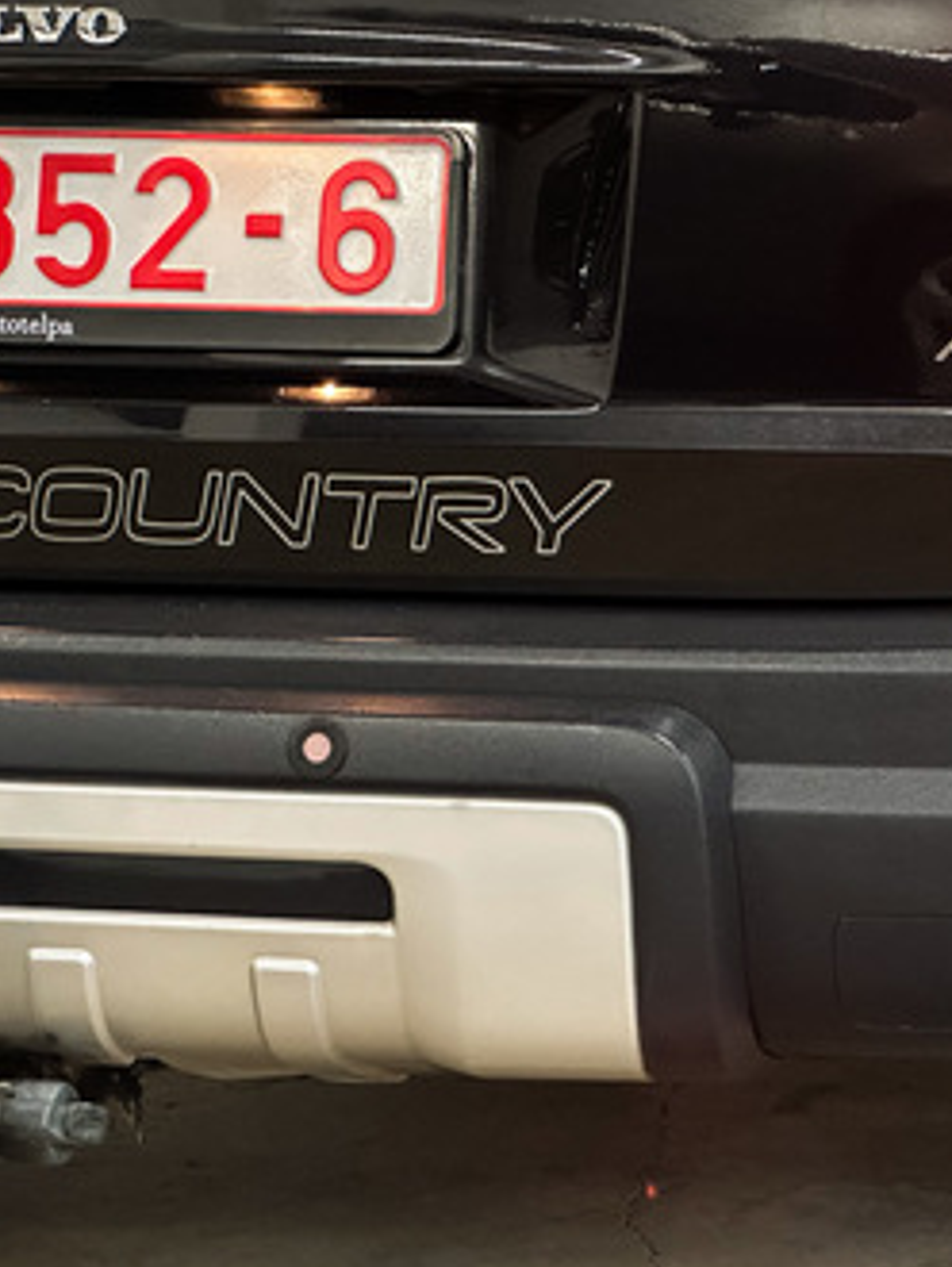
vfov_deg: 14.1
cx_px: 933
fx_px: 5127
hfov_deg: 10.5
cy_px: 576
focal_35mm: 140
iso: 500
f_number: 2.8
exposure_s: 1/35
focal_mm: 9
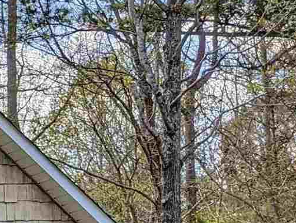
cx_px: -491
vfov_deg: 9.8
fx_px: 1251
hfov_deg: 10.7
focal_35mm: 146
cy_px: 352
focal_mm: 6.81
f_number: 1.85
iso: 32
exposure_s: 1/808
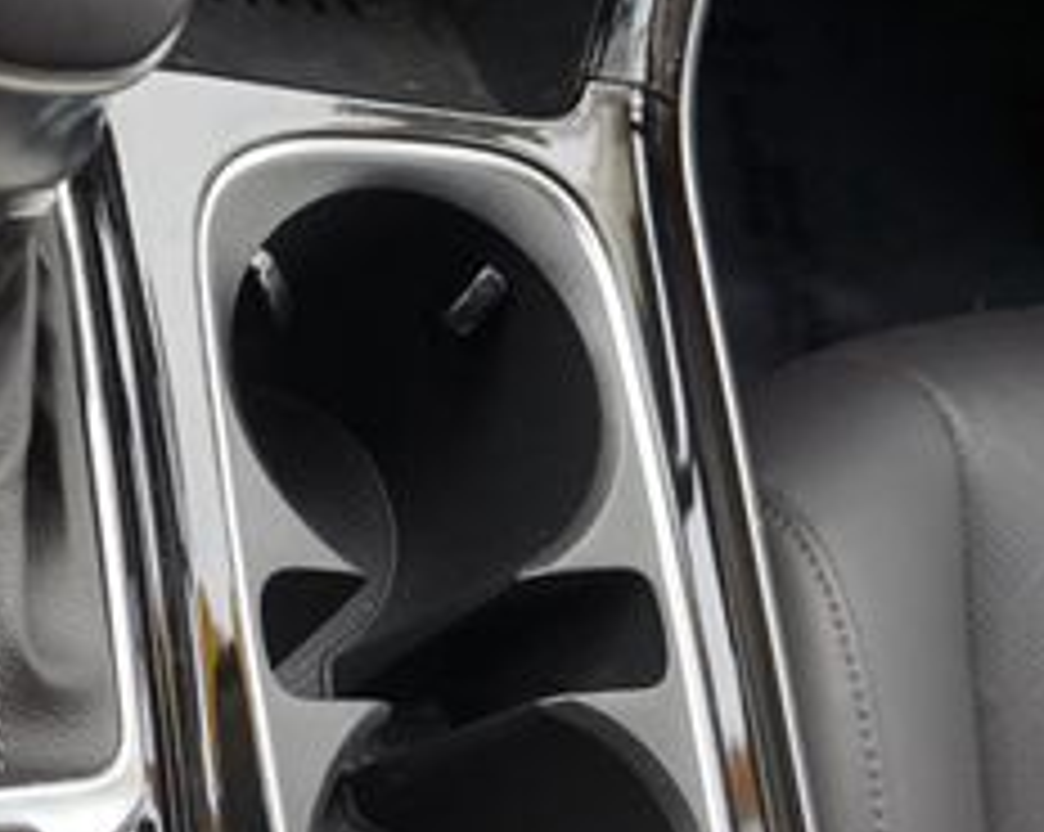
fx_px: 2160
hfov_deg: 25.7
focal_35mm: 70
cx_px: -18
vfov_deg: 21.6
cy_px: 621
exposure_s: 1/60
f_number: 4
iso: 125
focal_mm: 18
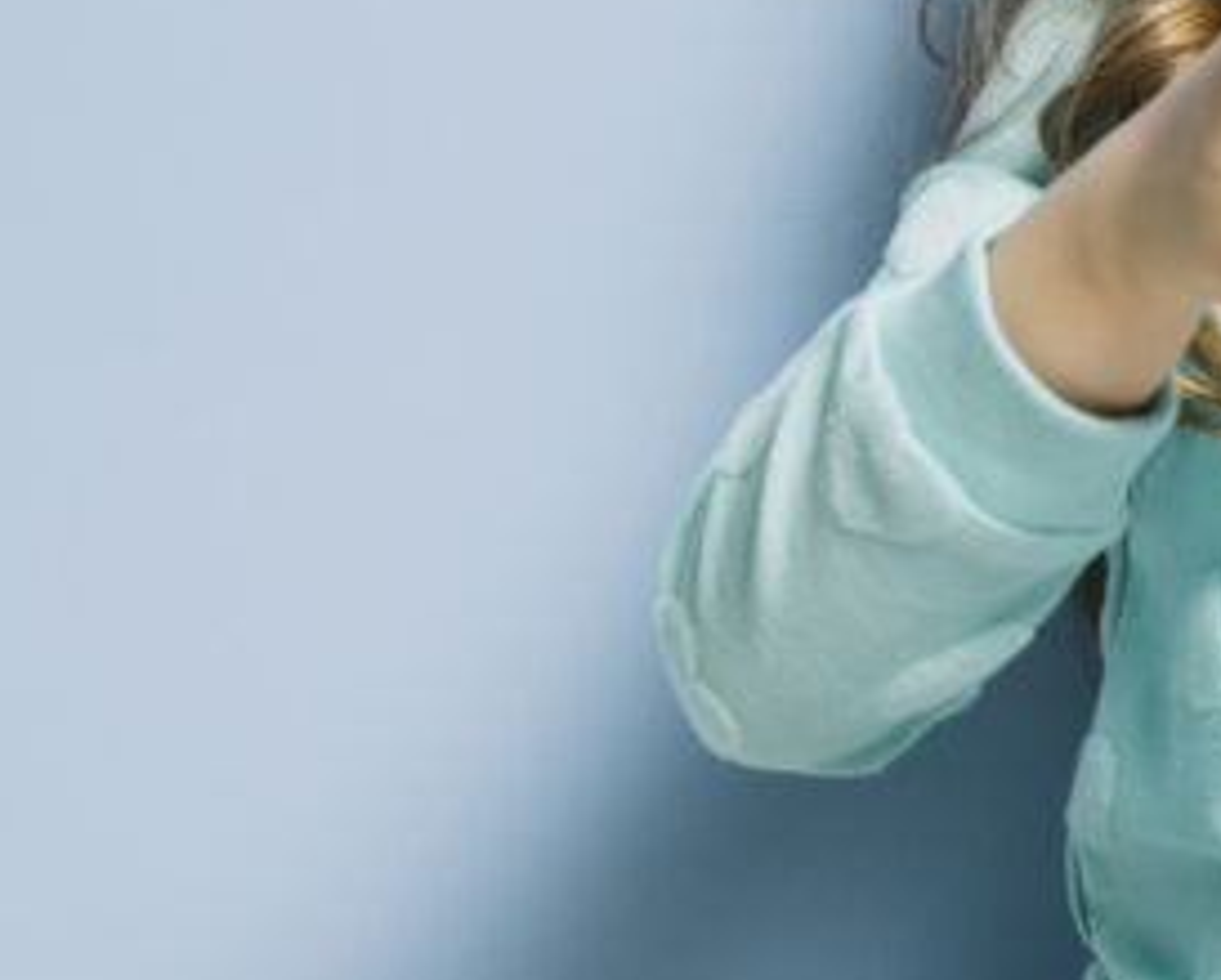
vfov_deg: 8.7
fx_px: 6367
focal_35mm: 176
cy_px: -36
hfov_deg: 10.9
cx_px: 747
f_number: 4.5
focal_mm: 50
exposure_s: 1/160
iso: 200
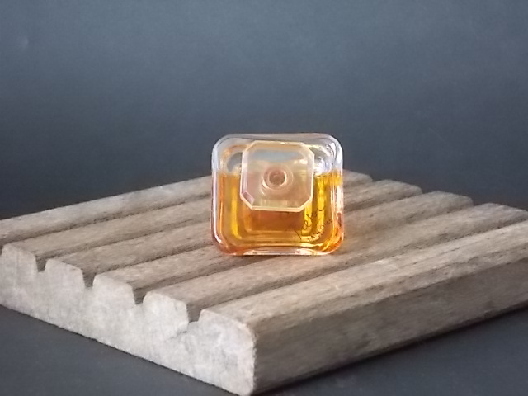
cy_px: 198
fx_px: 1724
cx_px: 264
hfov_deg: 17.4
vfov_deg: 13.1
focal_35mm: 113
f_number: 6
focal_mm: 20.1
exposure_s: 1/40
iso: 800
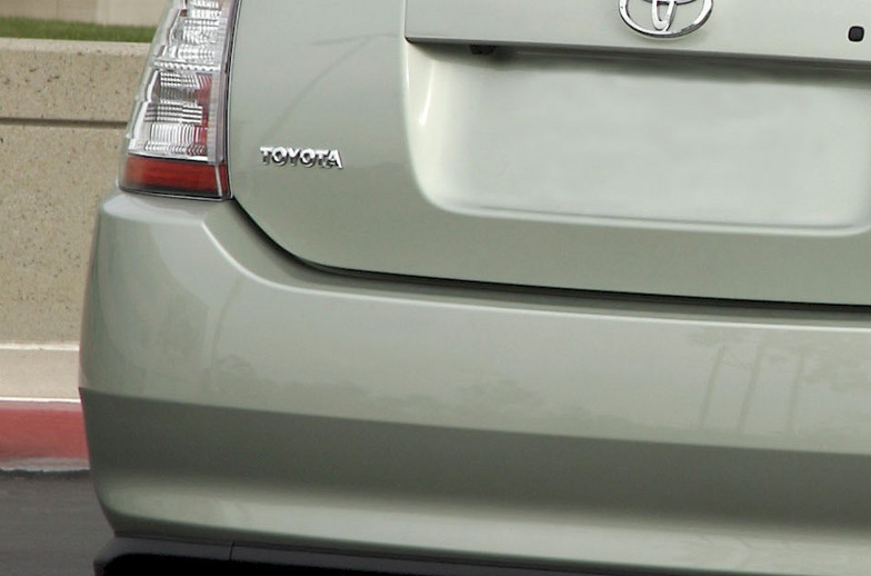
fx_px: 8082
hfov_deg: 6.1
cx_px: 1113
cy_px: 199
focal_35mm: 335
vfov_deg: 4.1
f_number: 8
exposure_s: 1/200
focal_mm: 70
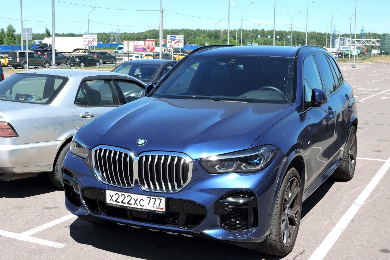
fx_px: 455
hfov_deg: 46.4
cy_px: 126
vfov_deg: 31.9
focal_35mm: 42
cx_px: 194
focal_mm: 7.2
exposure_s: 1/500
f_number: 3.8
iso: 100
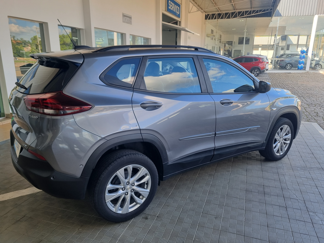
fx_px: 243
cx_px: 162
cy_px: 122
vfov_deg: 53.1
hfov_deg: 67.3
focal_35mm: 26
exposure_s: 1/260
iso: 50
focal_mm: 5.4
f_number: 1.8
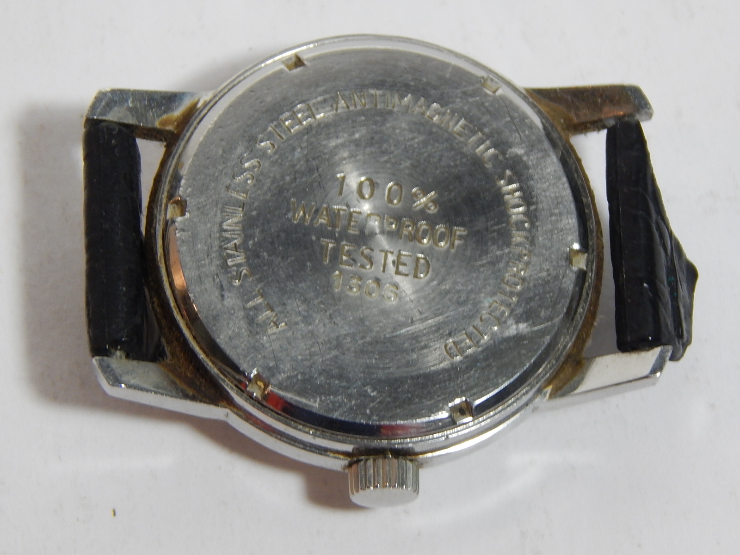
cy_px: 278
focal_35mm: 232
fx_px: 4960
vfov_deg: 6.4
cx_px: 370
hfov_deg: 8.5
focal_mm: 41.7
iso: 320
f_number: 5.6
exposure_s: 1/30
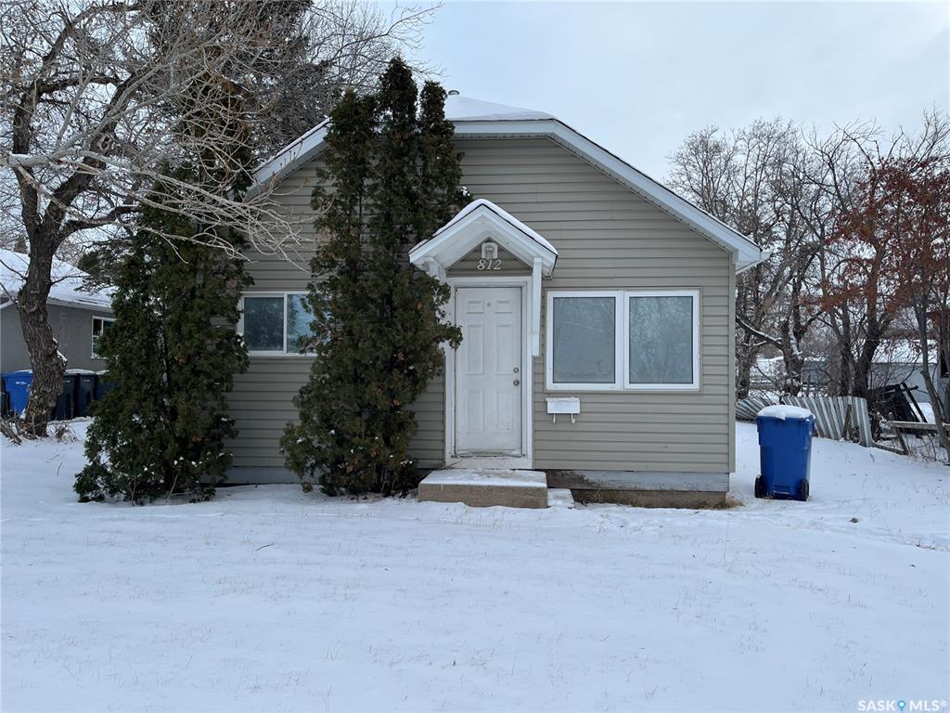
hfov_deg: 67.3
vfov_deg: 53.1
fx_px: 714
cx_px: 475
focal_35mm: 26
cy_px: 356
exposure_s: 1/967
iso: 50
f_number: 1.6
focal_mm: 5.1
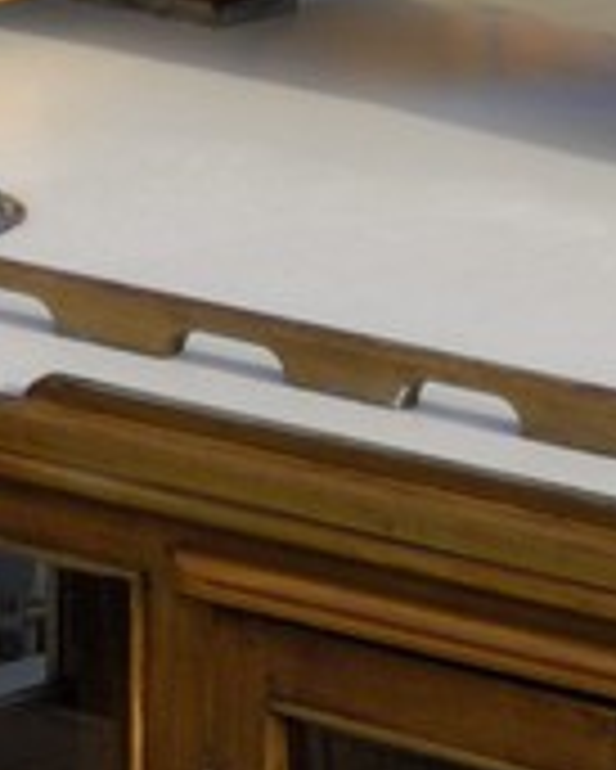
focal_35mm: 420
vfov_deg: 4.3
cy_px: -2202
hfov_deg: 3.7
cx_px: -135
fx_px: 9563
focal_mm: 32
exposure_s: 1/160
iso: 100
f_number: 8.5
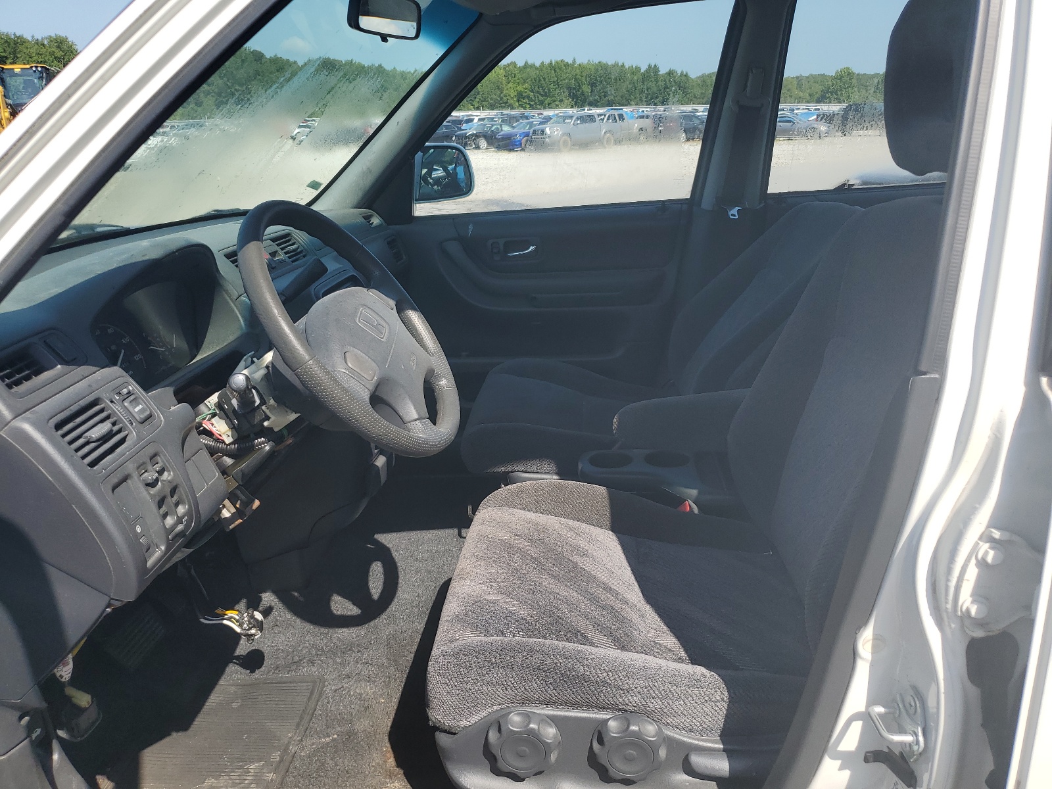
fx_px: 790
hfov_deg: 67.3
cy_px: 394
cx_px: 526
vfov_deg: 53.1
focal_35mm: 26
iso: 50
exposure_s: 1/2500
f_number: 1.5
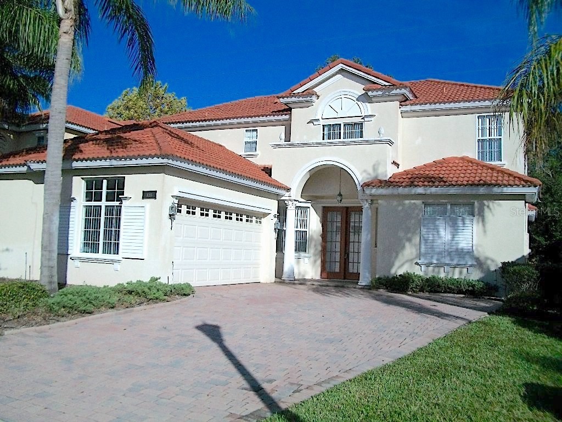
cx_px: 281
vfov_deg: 44.2
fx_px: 520
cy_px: 211
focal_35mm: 32
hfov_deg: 56.8
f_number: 5.5
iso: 80
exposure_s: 1/1000
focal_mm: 5.7
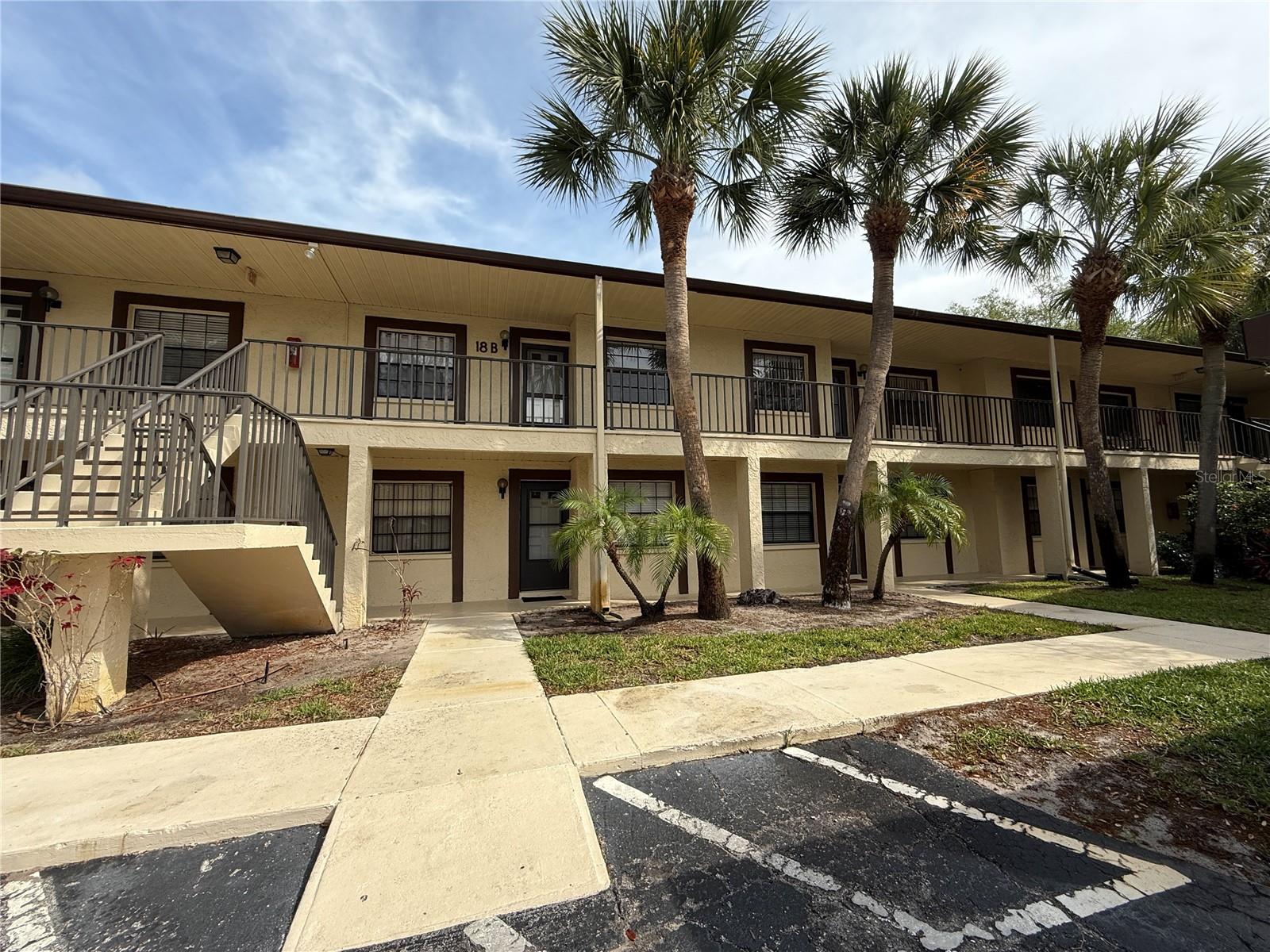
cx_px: 635
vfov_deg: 85.7
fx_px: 514
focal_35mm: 14
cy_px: 476
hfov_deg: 102.1
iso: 64
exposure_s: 1/1312
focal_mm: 2.22
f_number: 2.2
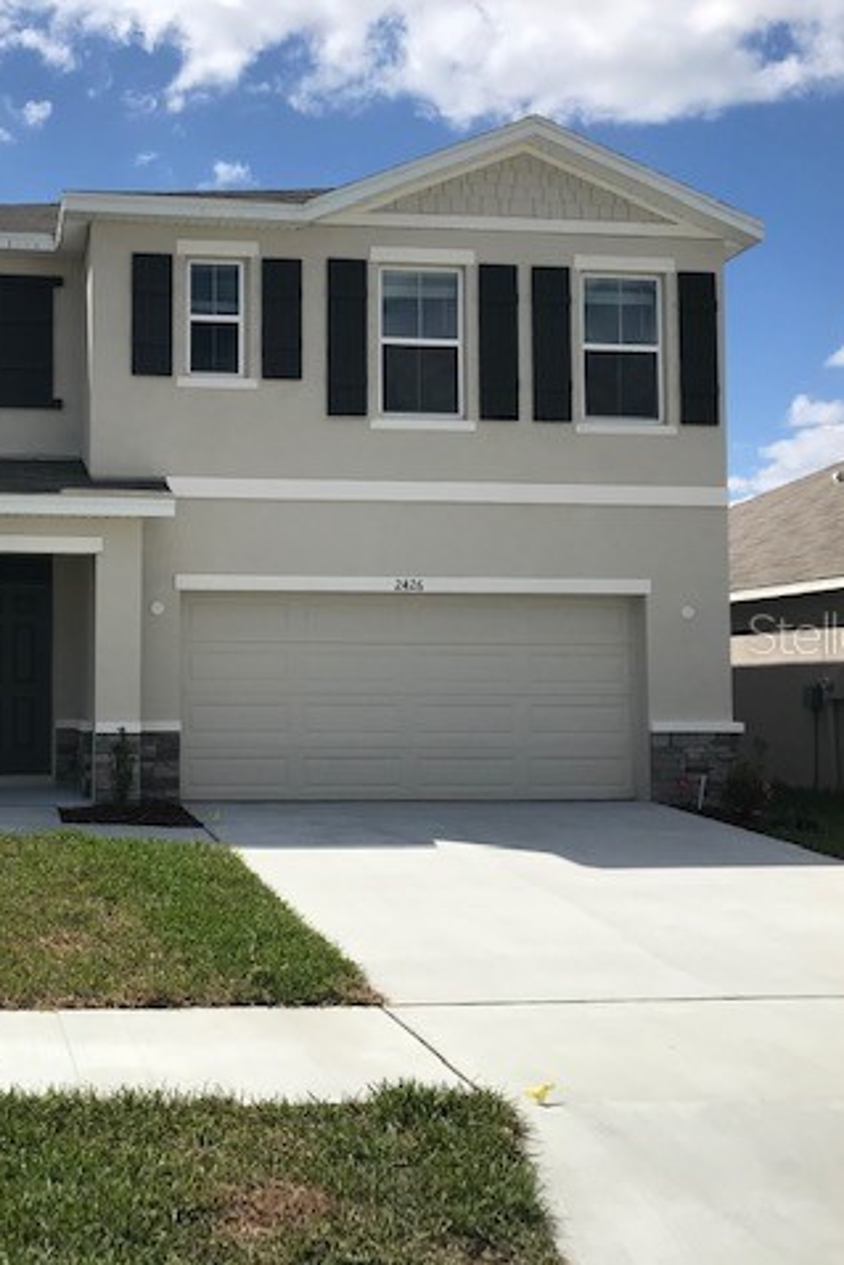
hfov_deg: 33.1
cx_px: 151
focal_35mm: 39
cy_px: 632
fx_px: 1370
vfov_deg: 49.5
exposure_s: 1/4000
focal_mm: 3.99
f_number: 1.8
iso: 20
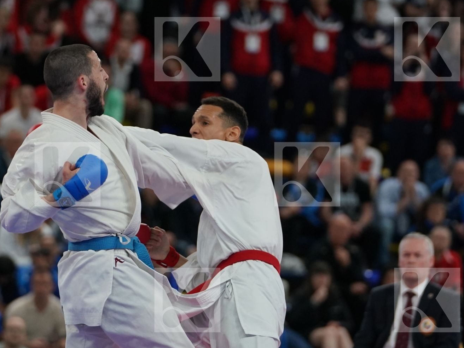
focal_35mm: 277
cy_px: 174
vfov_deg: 5.4
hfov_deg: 7.1
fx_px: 3713
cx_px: 187
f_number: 2.8
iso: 1600
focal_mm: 140
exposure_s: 1/1000
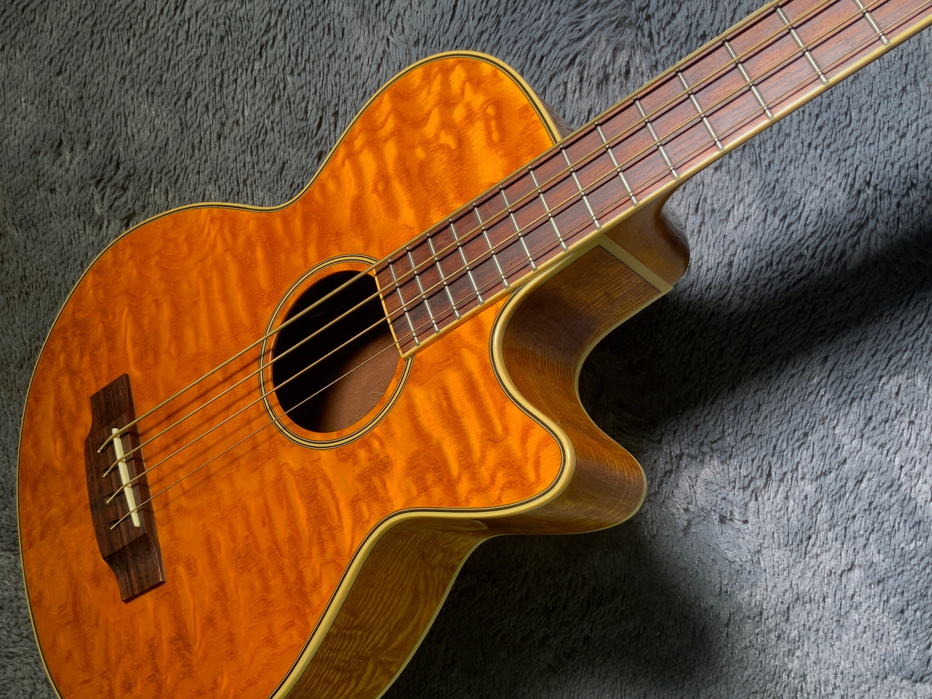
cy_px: 406
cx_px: 386
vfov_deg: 40.6
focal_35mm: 35
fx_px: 942
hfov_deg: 52.4
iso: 20
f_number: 1.8
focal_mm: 3
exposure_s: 1/100
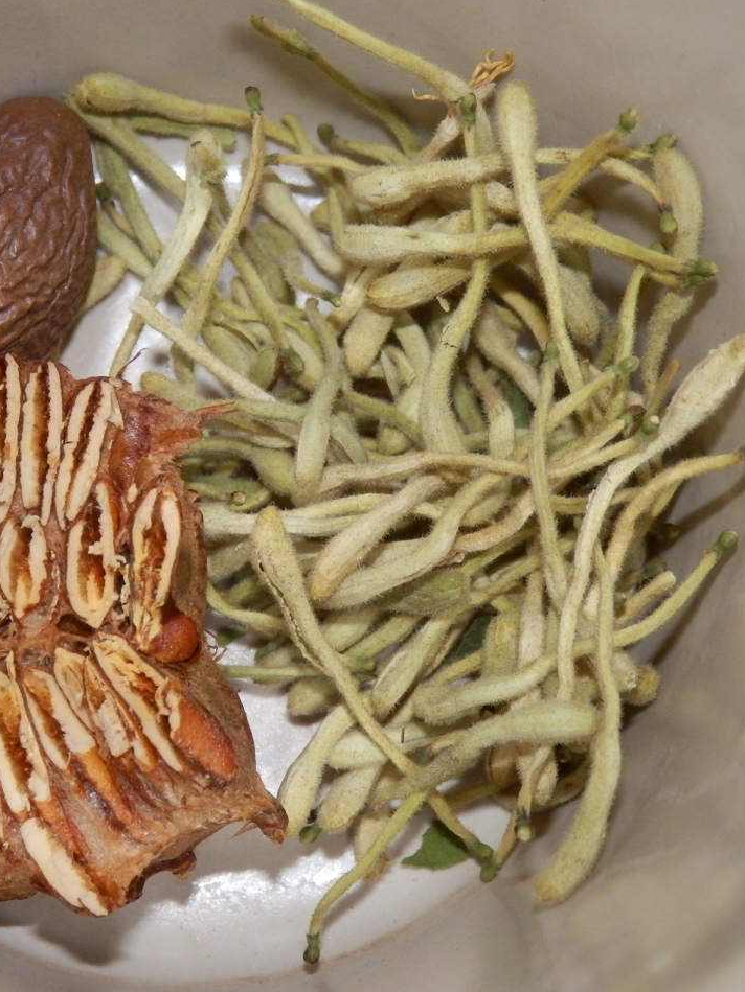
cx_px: 230
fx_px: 2553
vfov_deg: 22.0
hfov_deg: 16.6
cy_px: 499
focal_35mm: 89
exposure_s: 1/40
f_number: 12.4
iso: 400
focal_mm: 11.9
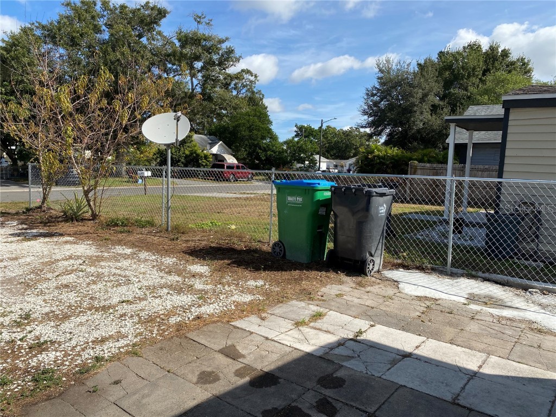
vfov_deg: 53.1
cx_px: 278
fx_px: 418
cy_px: 208
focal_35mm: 26
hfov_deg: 67.3
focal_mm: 4.25
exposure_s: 1/2967
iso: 32
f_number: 1.8
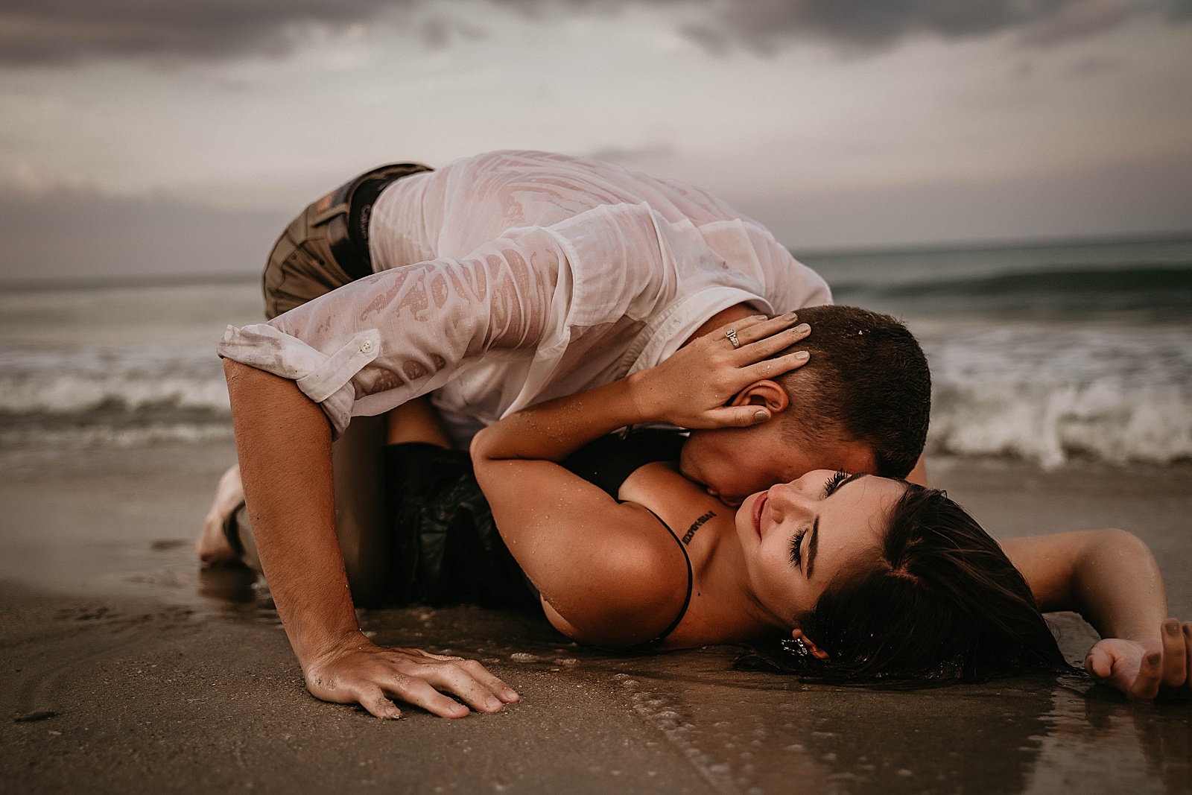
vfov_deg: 31.9
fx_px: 1391
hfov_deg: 46.4
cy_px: 398
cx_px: 596
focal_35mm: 42
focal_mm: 42
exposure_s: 1/500
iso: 400
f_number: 2.8
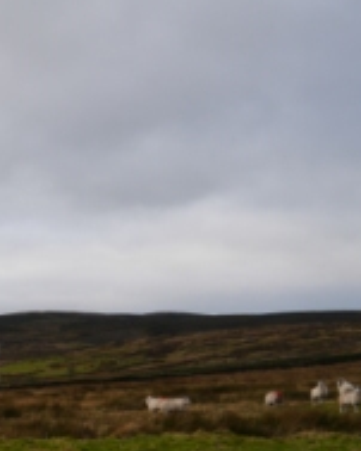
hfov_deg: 12.0
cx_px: -115
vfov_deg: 15.3
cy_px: 344
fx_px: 1671
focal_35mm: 125
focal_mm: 28
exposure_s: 1/80
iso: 160
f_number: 4.8
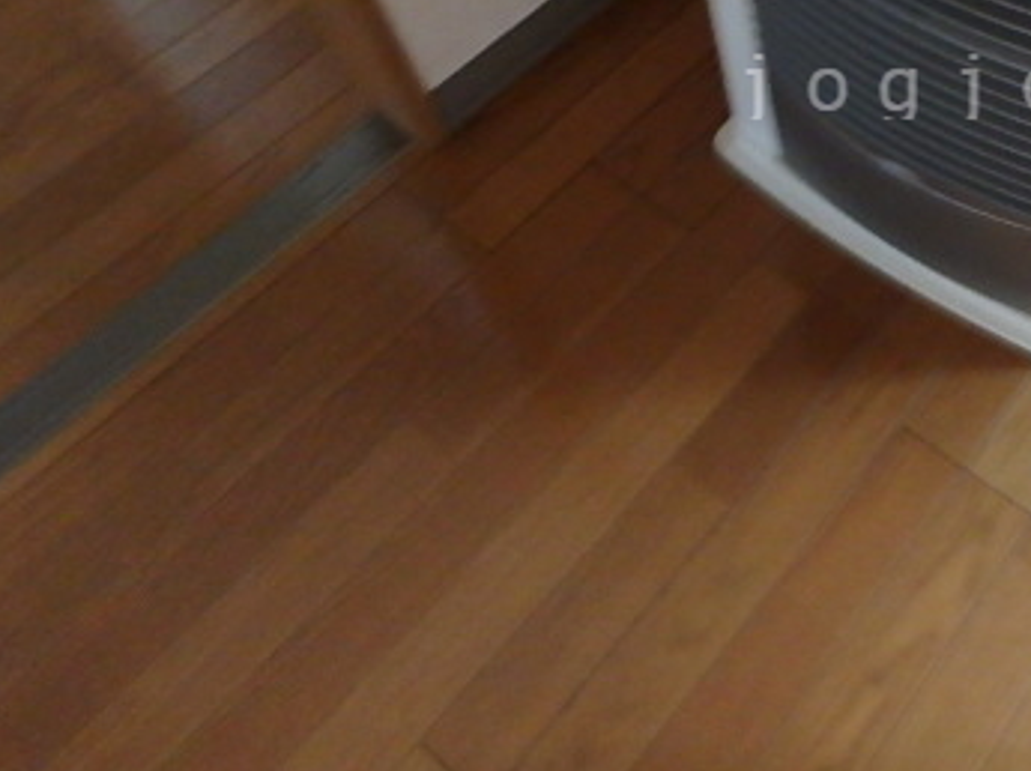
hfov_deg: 43.4
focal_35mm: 39
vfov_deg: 34.8
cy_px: 84
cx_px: 944
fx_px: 1160
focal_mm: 3.7
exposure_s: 1/10
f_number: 3.5
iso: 800
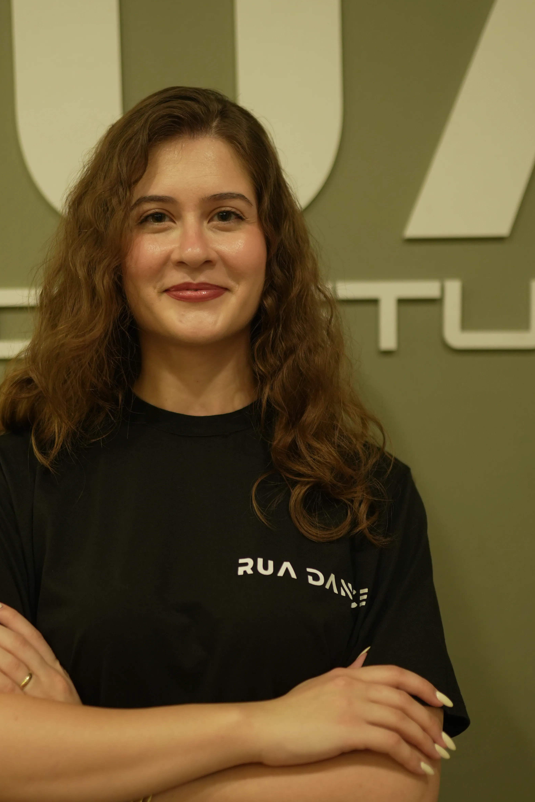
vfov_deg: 38.2
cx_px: 192
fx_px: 1159
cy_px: 424
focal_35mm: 52
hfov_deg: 25.9
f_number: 1.4
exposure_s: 1/200
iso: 800
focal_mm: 35
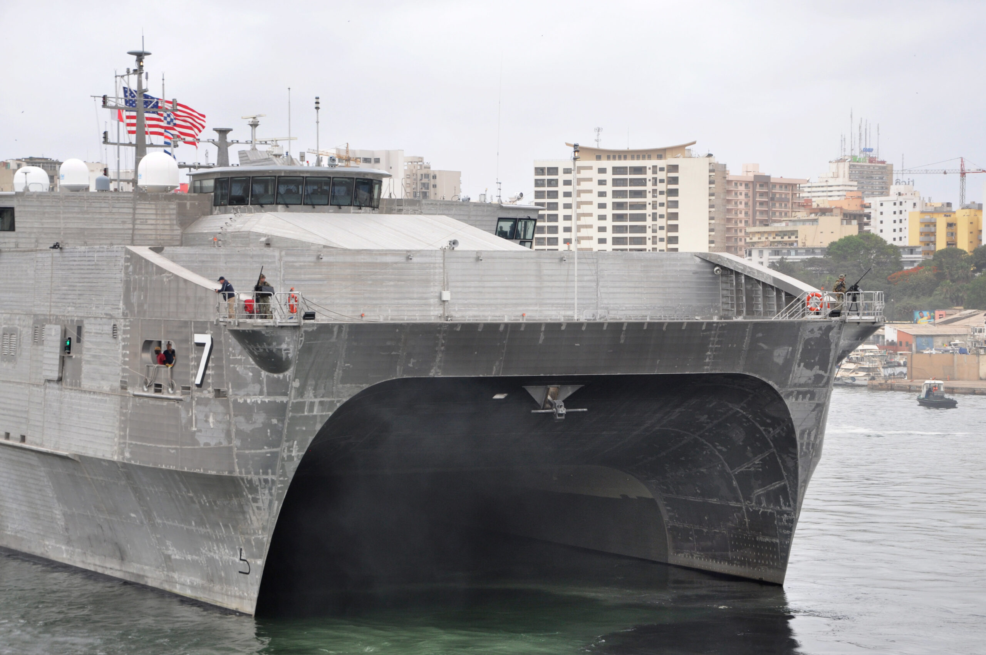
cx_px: 493
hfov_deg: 21.9
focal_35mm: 93
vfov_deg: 14.7
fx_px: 2544
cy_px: 328
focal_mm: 62
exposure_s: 1/200
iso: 320
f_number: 10
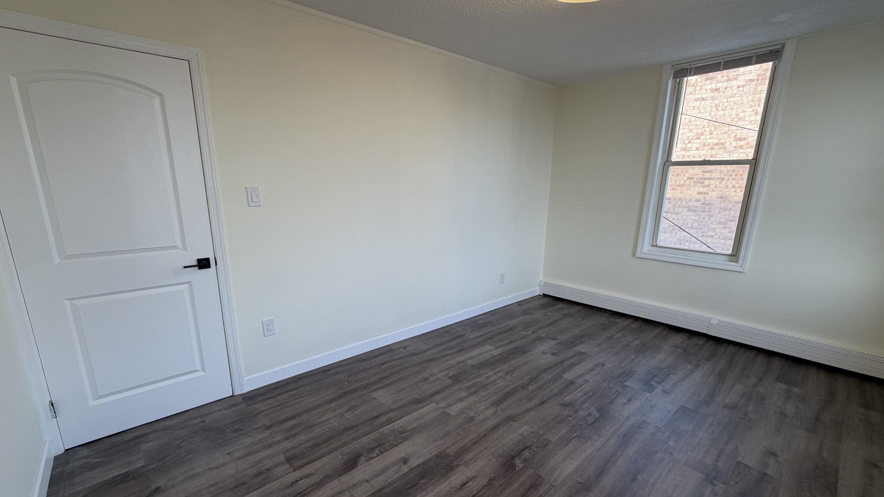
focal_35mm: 16
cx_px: 433
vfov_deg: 67.0
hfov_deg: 99.4
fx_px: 375
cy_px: 271
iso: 64
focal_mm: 2.22
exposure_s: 1/120
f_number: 2.2
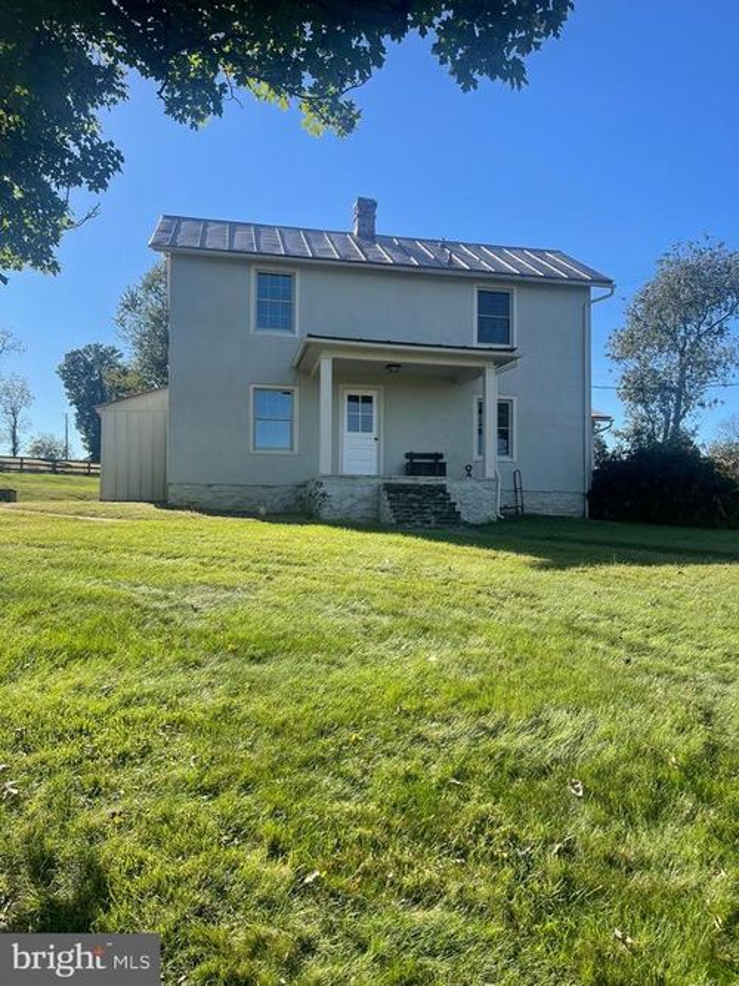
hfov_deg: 54.9
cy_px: 493
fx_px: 712
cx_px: 370
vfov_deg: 69.4
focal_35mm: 25
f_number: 1.6
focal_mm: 5.1
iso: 32
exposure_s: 1/1912
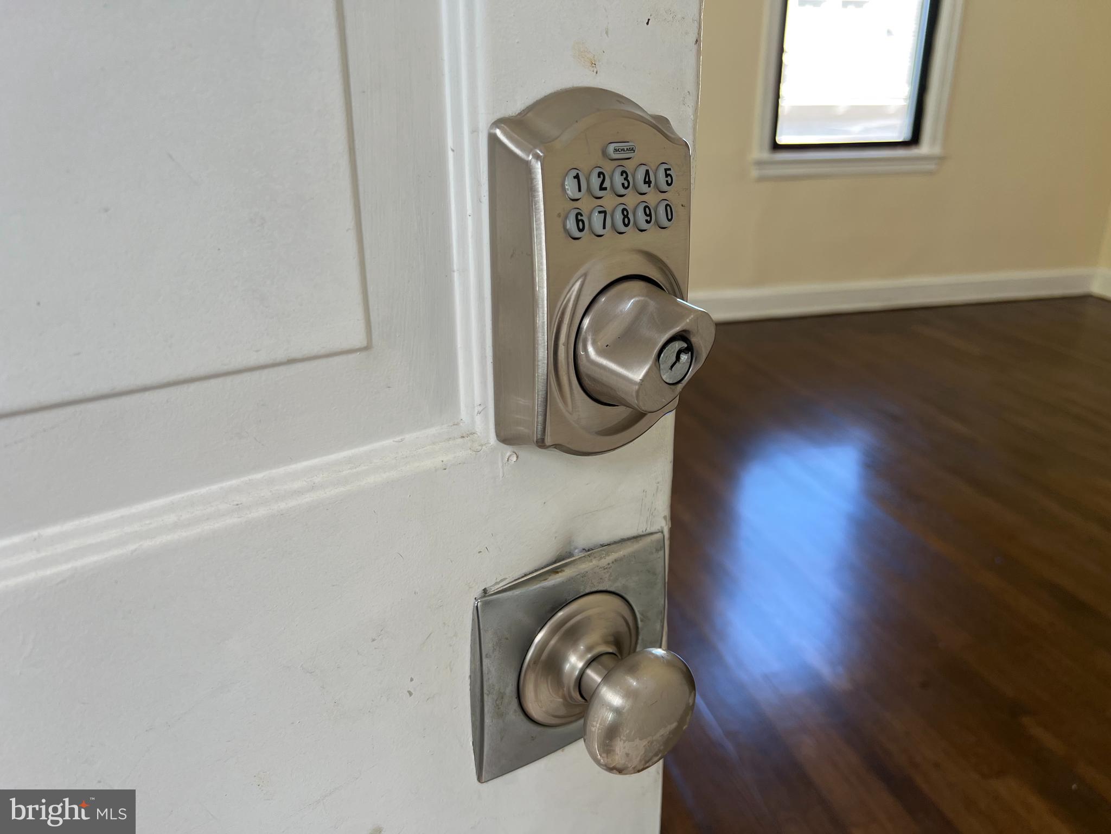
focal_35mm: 26
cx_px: 556
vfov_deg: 53.1
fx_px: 834
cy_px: 417
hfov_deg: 67.3
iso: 50
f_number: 1.5
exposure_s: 1/120
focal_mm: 5.7
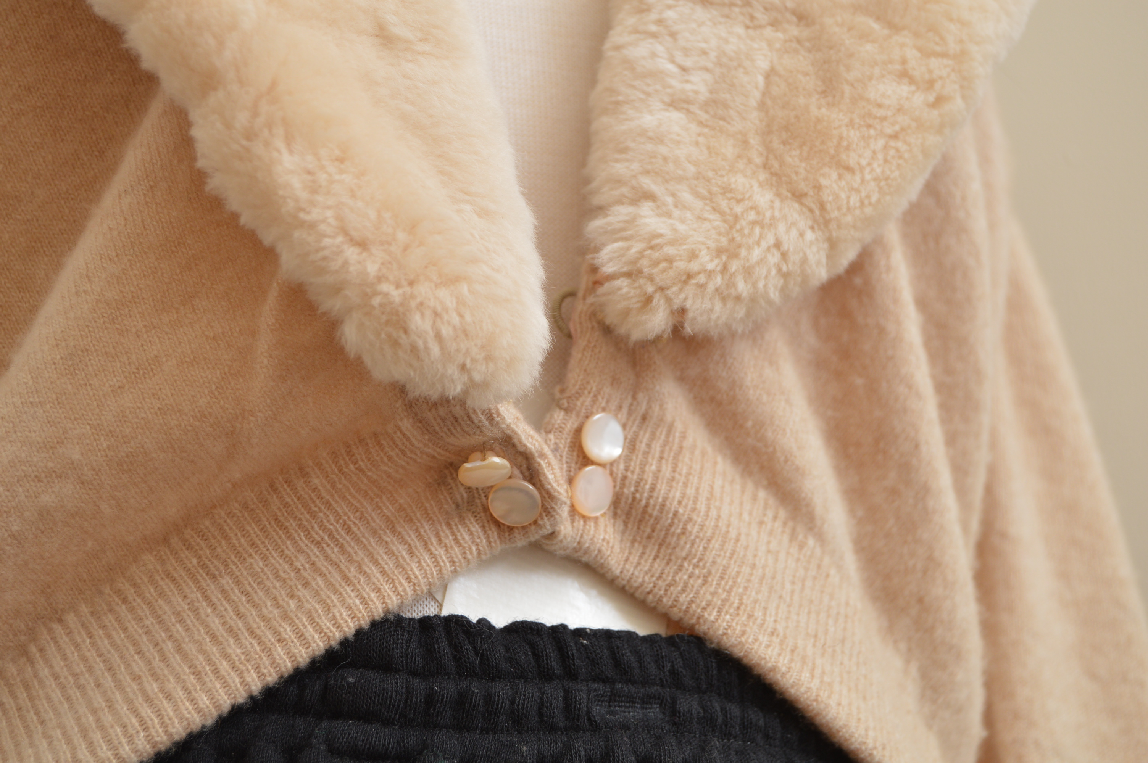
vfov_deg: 21.5
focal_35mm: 63
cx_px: 574
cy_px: 382
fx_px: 2007
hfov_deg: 31.9
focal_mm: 42
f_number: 5
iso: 200
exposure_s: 1/100
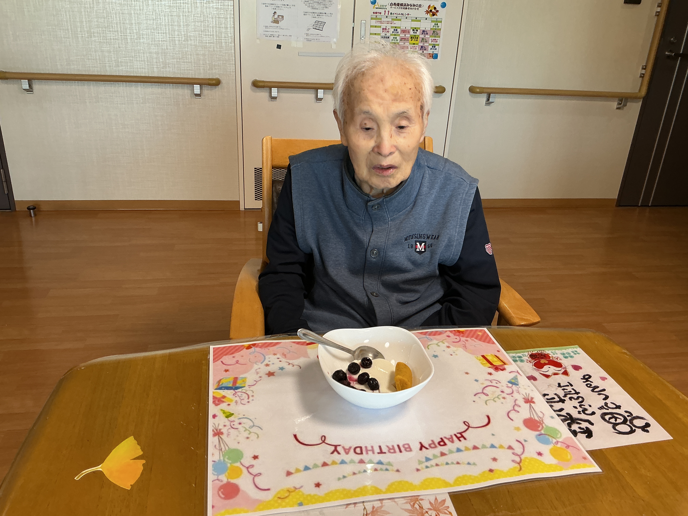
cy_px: 258
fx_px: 576
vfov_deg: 48.2
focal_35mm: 29
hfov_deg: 61.7
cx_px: 344
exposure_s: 1/60
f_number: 1.8
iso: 64
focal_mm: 3
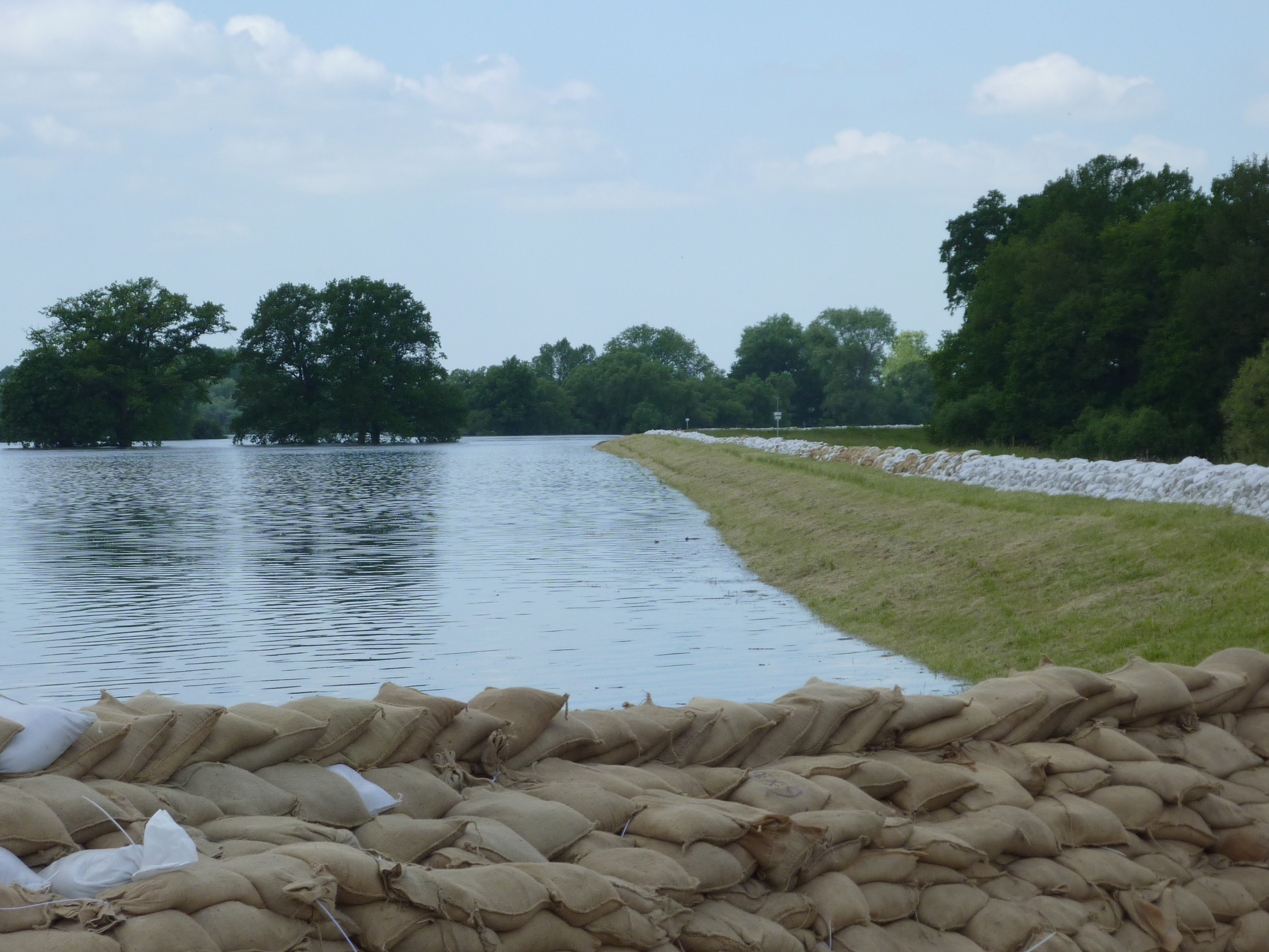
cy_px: 476
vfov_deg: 11.1
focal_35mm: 133
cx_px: 634
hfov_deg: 14.8
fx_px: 4876
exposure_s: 1/500
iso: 80
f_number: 4.4
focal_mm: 18.2
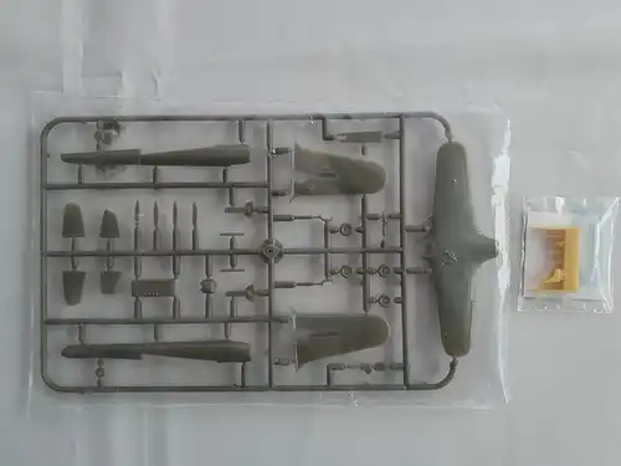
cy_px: 233
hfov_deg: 67.3
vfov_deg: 53.1
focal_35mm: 26
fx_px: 466
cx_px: 310
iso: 320
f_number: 1.8
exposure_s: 1/50
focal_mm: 4
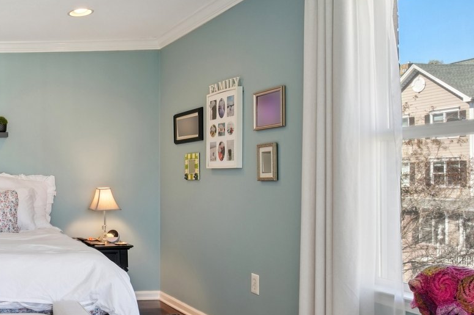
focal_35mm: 37
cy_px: 178
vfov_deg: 35.9
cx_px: -48
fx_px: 487
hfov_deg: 41.4
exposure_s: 1/13
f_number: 9
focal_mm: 14
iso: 400
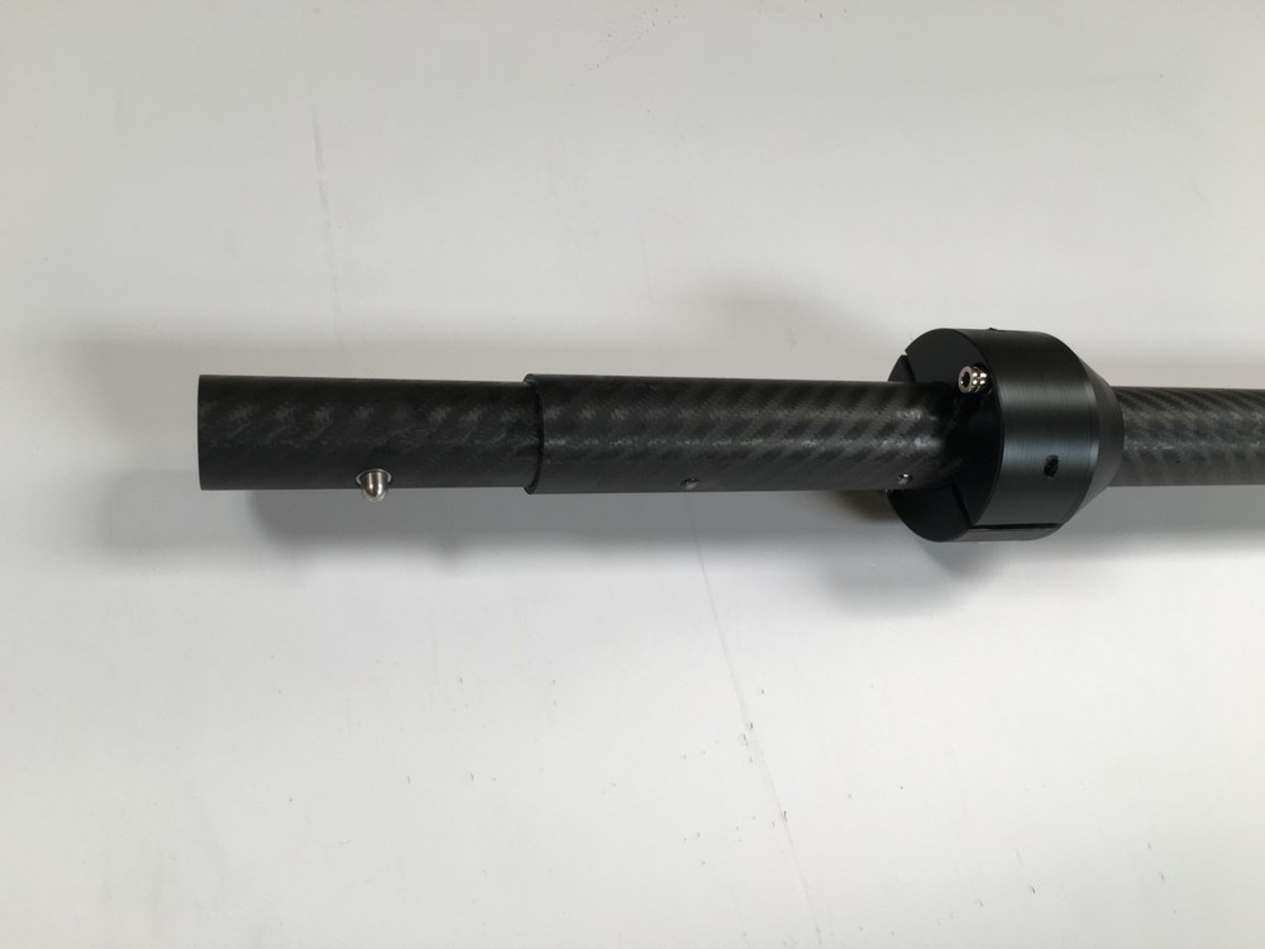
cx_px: 632
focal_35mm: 29
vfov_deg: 48.2
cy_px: 474
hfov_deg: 61.7
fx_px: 1060
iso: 40
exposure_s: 1/100
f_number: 2.2
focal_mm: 4.15
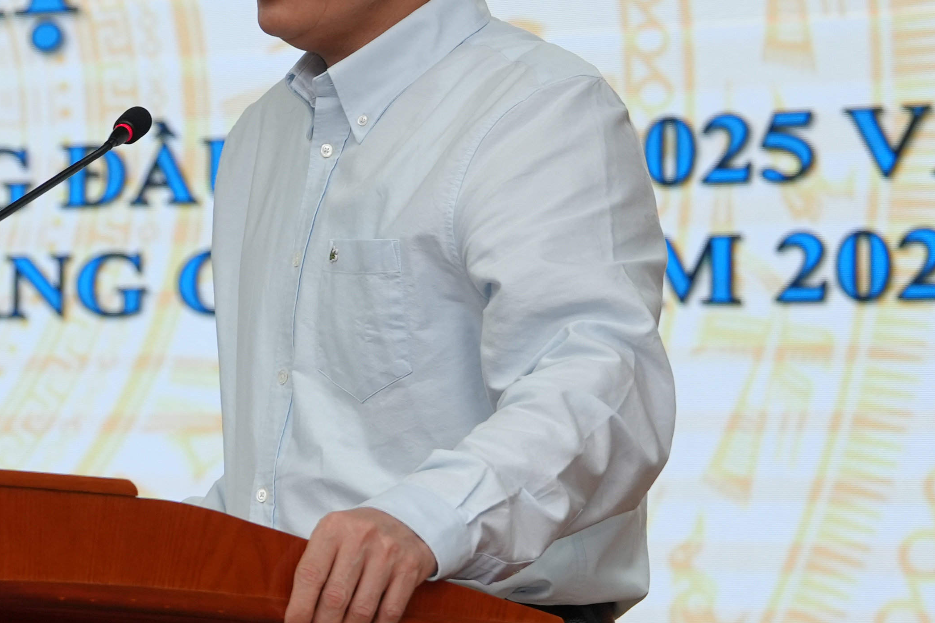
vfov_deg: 5.9
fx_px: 6078
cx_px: -20
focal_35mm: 234
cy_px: -25
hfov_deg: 8.7
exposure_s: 1/160
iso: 640
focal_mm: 70
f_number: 4
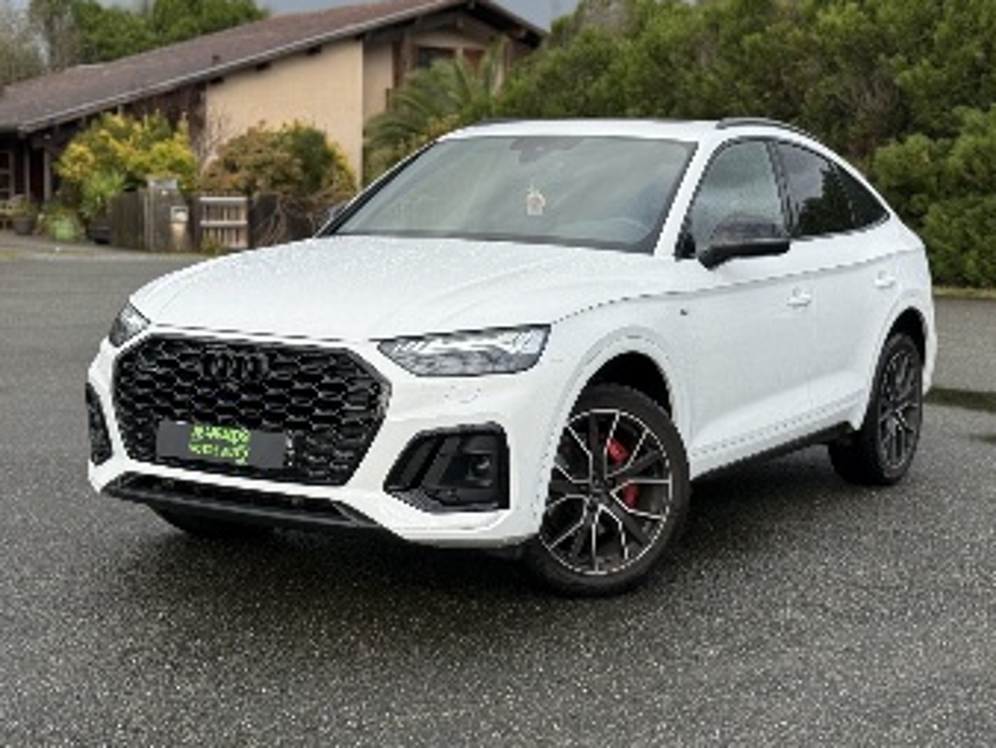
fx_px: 1699
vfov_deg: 24.8
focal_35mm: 59
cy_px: 421
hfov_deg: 32.7
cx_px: 513
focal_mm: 6.76
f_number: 1.78
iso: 100
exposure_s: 1/2208
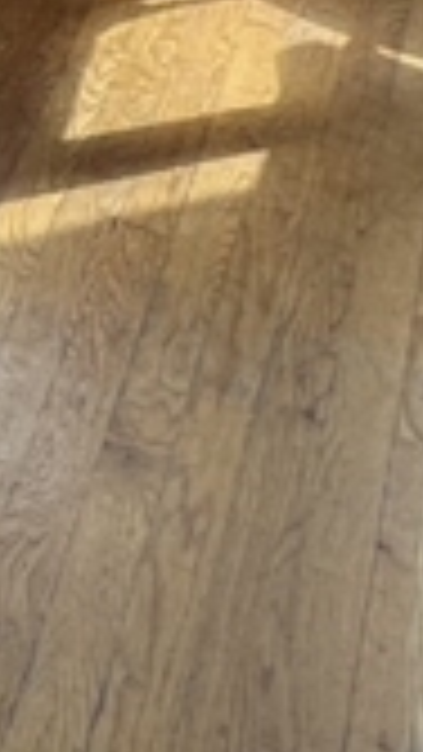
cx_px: -922
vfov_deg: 16.9
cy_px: -820
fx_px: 1734
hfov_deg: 9.8
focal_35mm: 87
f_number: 1.8
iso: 50
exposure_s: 1/99
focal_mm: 1.57
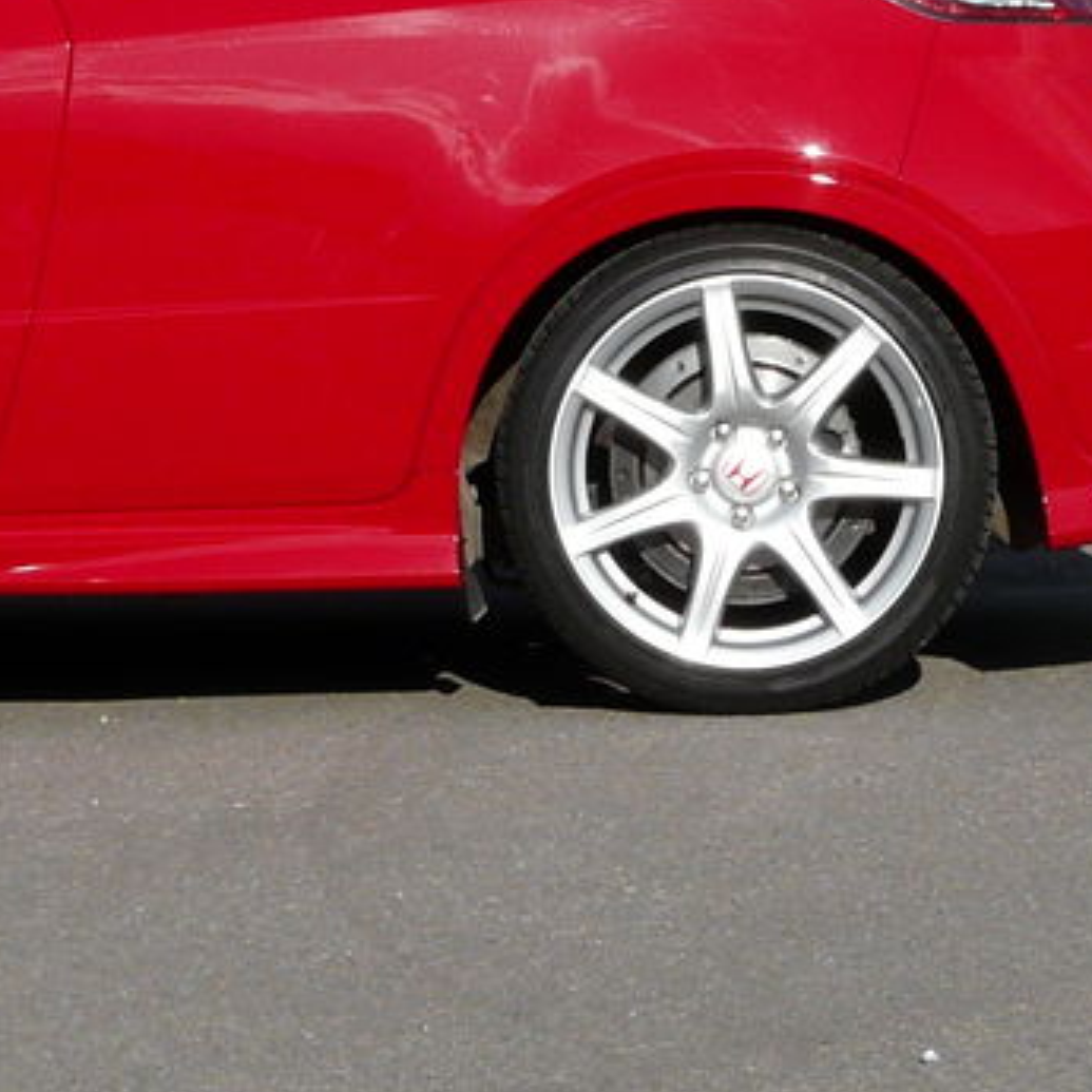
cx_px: 630
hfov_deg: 7.7
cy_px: 231
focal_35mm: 226
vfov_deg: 7.7
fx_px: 8066
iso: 100
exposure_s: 1/400
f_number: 7.1
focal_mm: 11.4
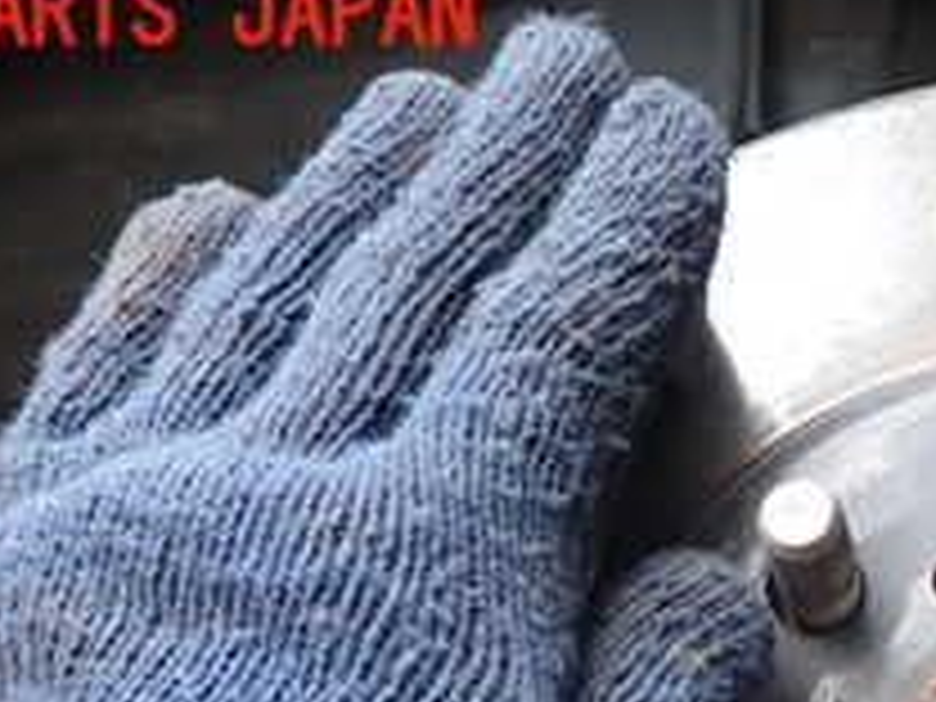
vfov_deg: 18.6
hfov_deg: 25.3
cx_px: 1008
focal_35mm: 72
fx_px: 1947
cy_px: 972
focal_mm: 4.5
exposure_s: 1/80
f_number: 2
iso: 100
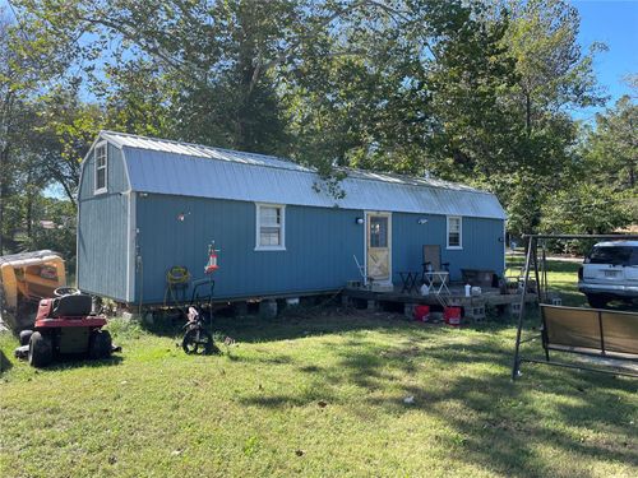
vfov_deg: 53.1
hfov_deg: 67.3
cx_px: 319
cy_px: 239
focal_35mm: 26
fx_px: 479
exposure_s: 1/979
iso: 32
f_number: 1.6
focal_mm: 4.2
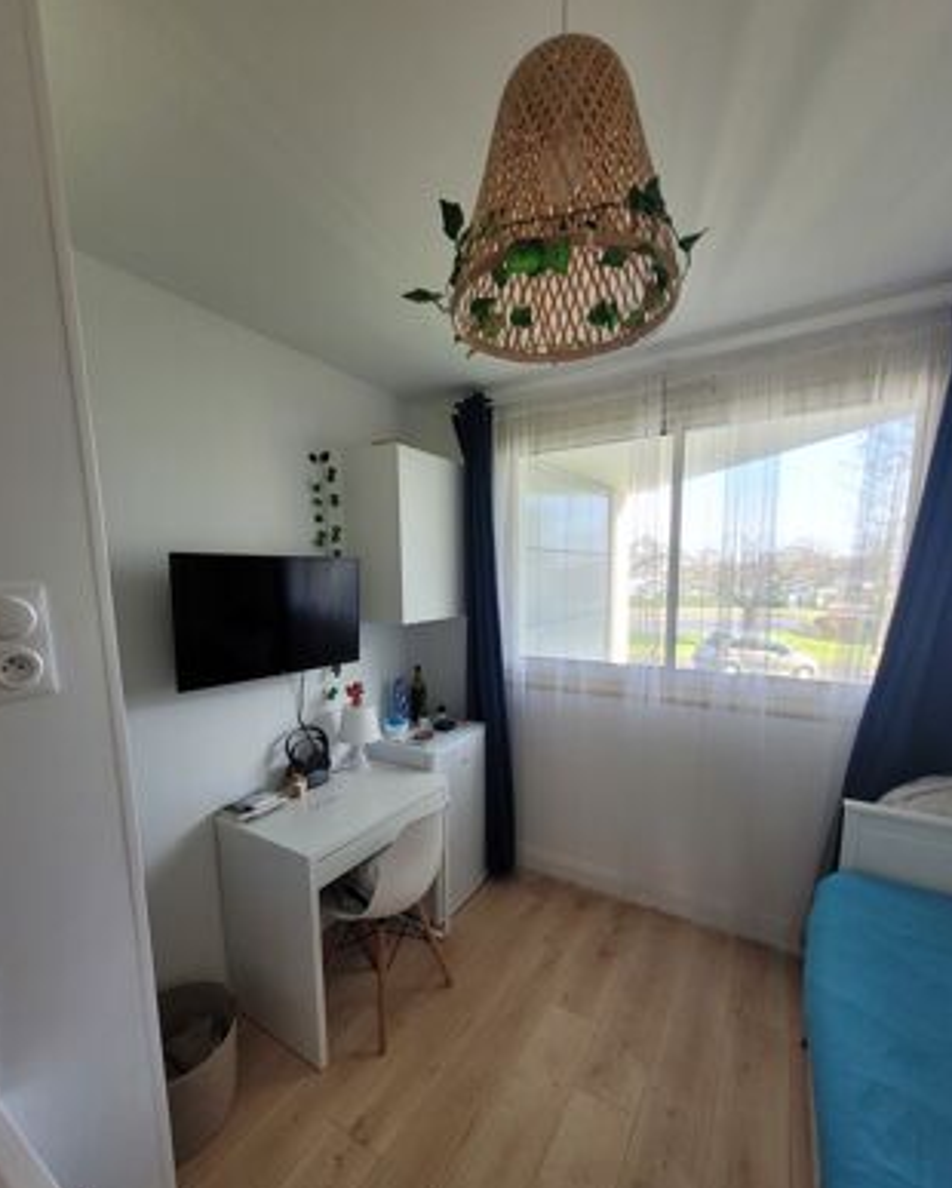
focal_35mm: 14
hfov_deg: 88.0
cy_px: 637
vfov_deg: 100.5
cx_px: 470
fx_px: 493
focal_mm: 1.74
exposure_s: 1/50
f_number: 2.2
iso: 64
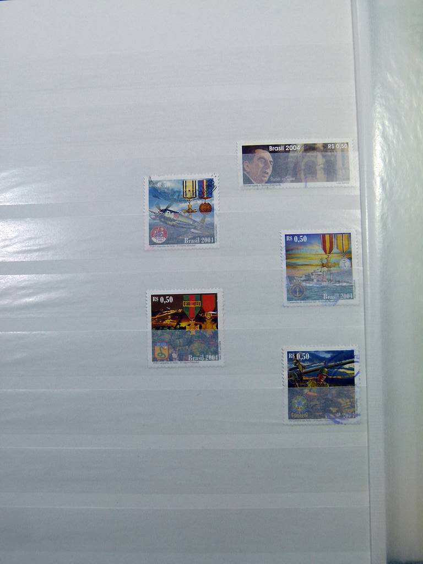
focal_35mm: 36
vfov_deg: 51.4
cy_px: 282
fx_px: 587
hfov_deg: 39.7
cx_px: 212
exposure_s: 1/160
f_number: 4
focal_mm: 6.5
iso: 100
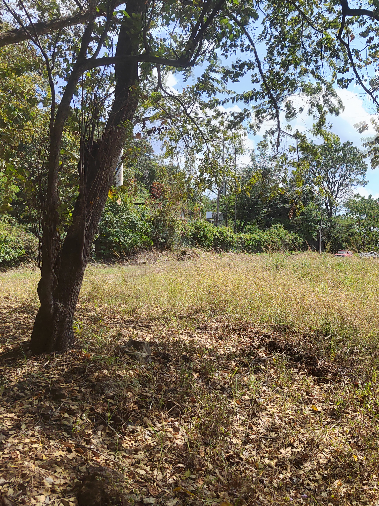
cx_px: 283
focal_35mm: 31
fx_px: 453
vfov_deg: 58.4
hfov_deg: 44.0
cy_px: 252
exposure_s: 1/2000
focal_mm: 5.52
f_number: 1.9
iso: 281
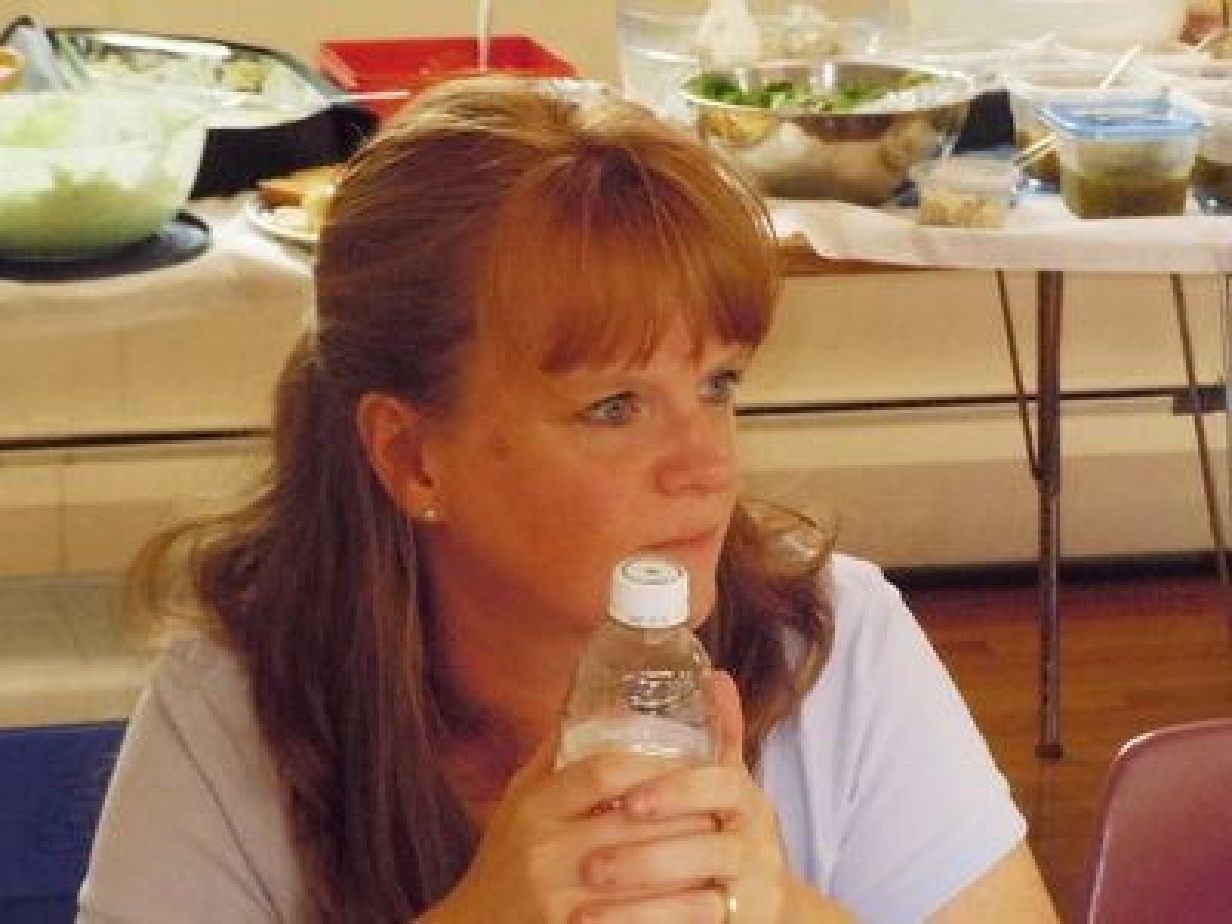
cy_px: 462
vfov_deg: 12.3
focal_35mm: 120
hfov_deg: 16.4
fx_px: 4271
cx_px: 616
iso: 1000
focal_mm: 21.5
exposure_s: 1/50
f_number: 5.4
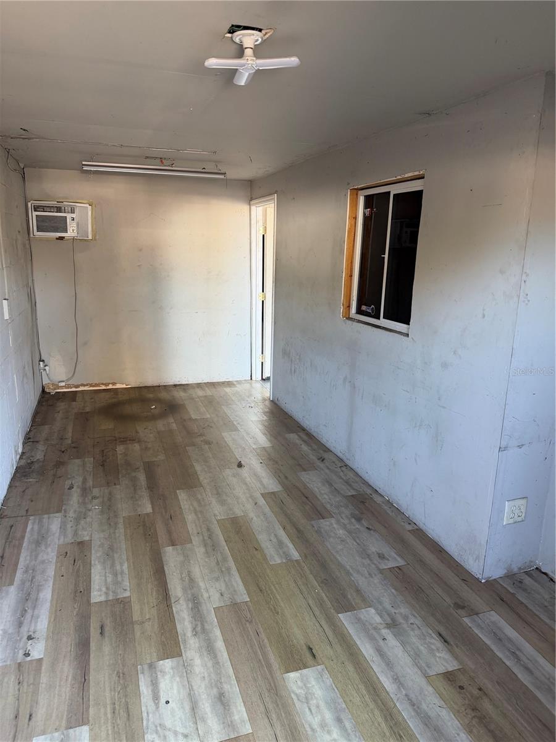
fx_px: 514
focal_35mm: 24
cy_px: 371
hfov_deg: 56.8
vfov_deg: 71.6
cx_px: 278
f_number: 1.78
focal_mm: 6.76
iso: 200
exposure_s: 1/81
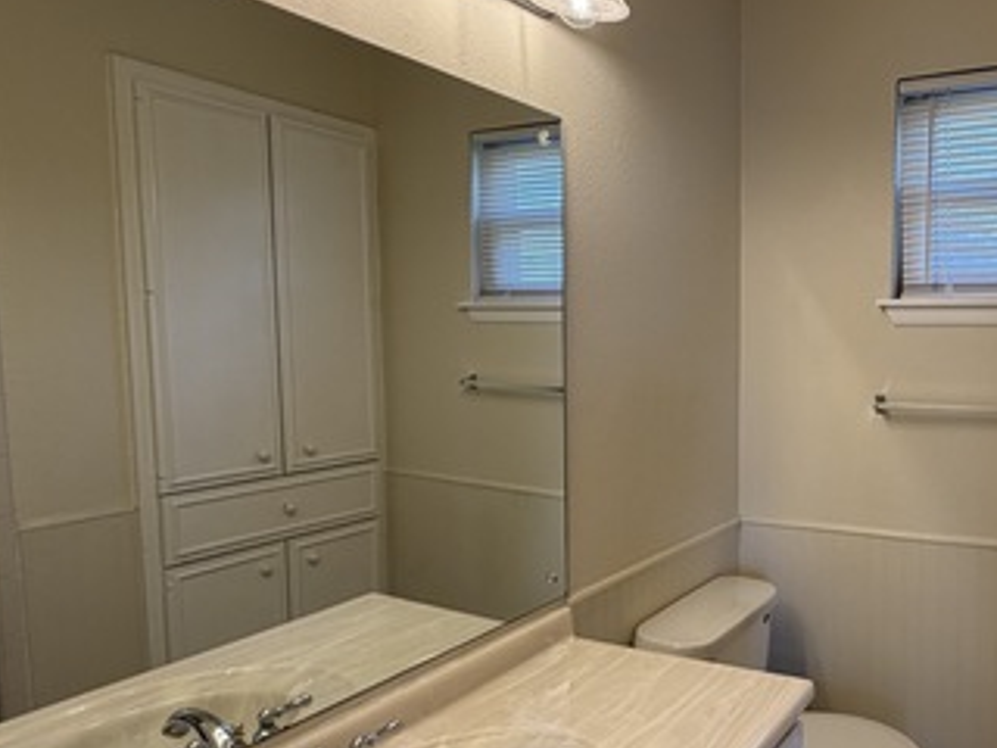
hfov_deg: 59.8
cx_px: 757
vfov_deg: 49.7
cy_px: 408
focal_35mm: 28
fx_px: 806
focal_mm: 2.22
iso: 125
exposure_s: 1/120
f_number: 2.2
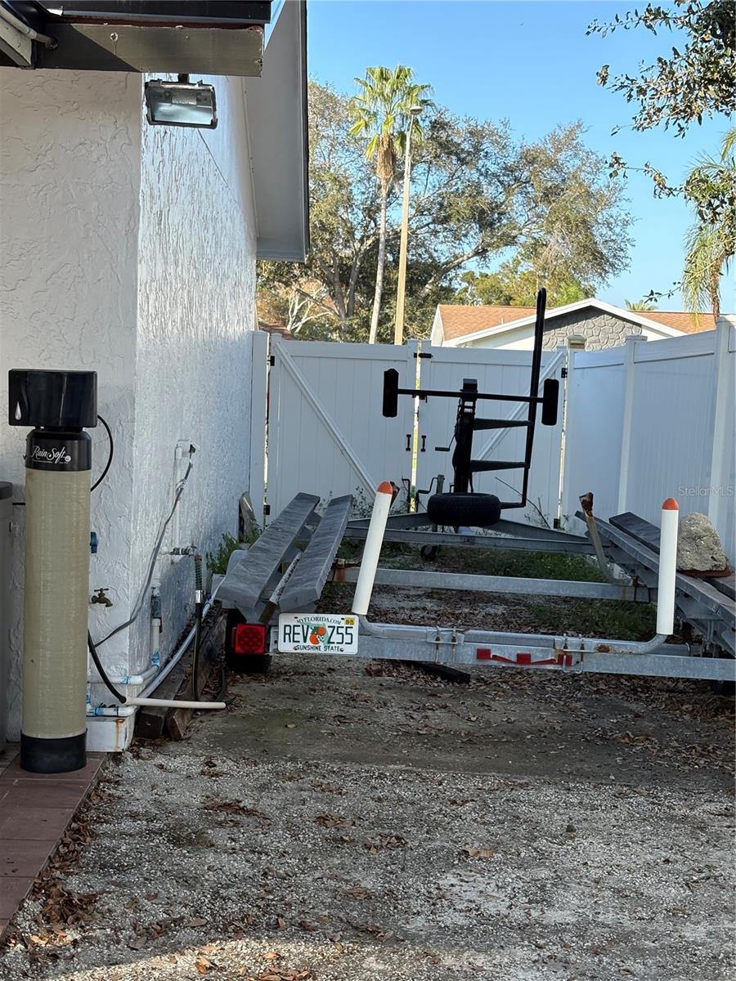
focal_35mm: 52
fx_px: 1474
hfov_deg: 28.0
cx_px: 368
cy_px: 490
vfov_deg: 36.8
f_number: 1.6
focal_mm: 5.96
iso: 50
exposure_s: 1/1099
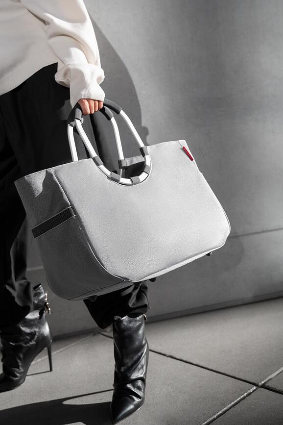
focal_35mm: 52
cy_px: 212
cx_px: 142
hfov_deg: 26.0
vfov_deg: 38.2
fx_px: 613
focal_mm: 52
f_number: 4.5
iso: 500
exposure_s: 1/1250
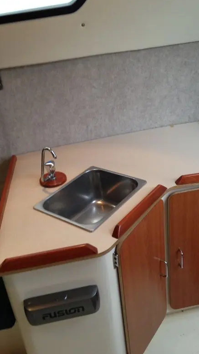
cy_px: 172
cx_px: 111
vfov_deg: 54.0
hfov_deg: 32.0
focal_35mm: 37
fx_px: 347
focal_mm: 4.12
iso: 125
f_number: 2.4
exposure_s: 1/20
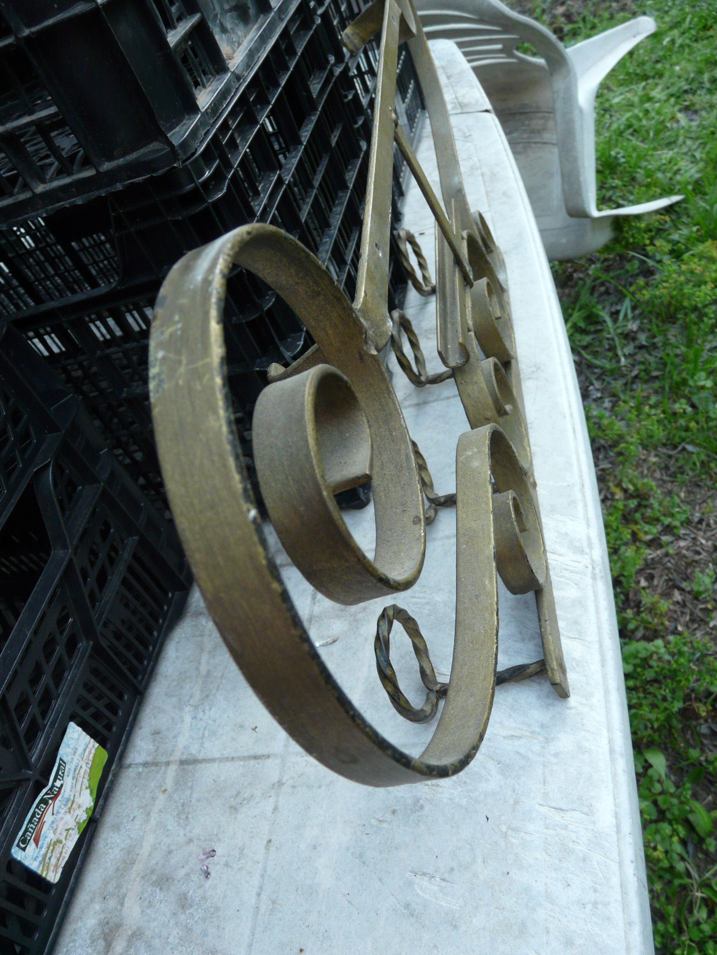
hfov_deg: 49.7
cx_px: 358
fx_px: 773
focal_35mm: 28
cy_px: 478
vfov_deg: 63.4
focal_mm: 4.6
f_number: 2.8
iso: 200
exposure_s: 1/30
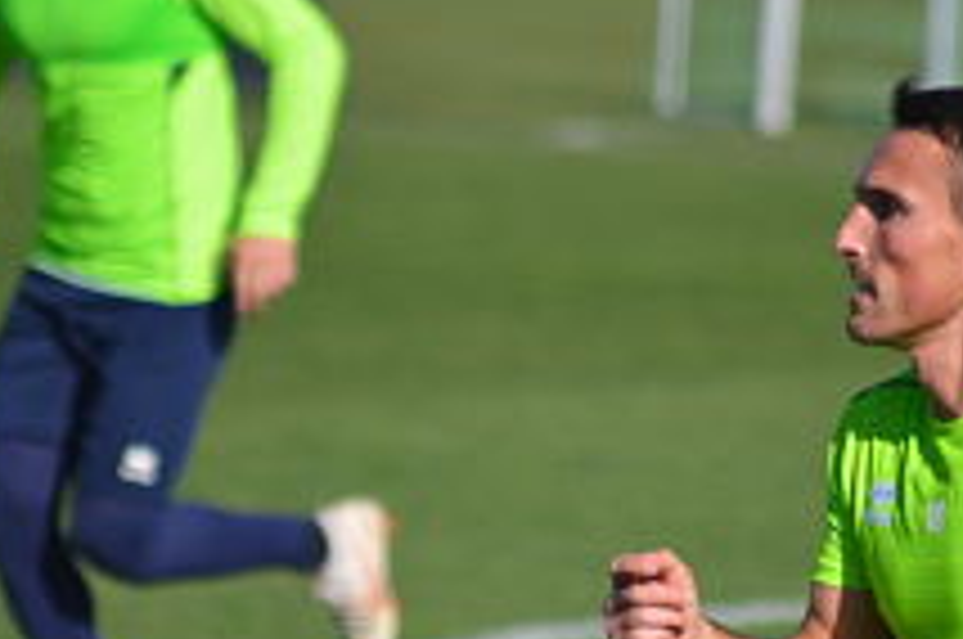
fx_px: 22463
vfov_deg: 1.6
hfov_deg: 2.5
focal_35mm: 841
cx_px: 549
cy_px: 477
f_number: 5.6
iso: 360
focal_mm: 300
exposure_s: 1/2000
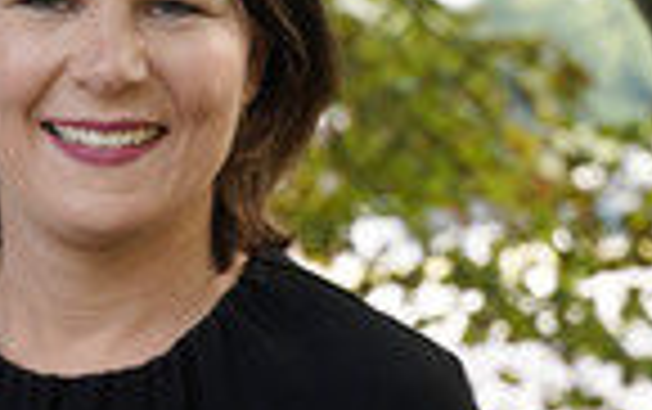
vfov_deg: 5.5
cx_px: -2
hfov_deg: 8.8
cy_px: 356
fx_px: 4216
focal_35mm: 237
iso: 250
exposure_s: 1/125
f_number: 6.3
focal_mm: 75
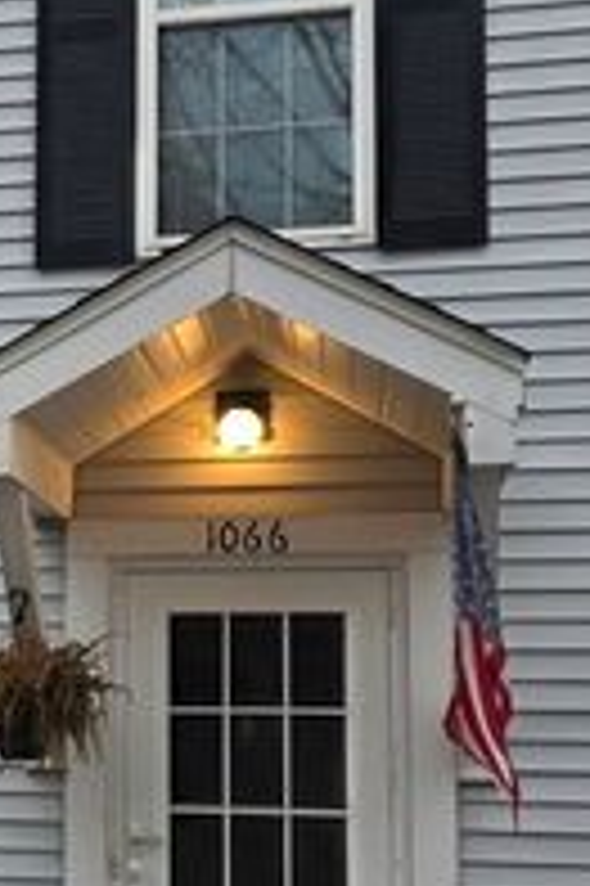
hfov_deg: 16.1
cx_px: -131
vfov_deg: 24.9
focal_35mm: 81
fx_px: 1995
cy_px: 596
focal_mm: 6.3
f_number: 1.7
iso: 50
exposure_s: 1/120
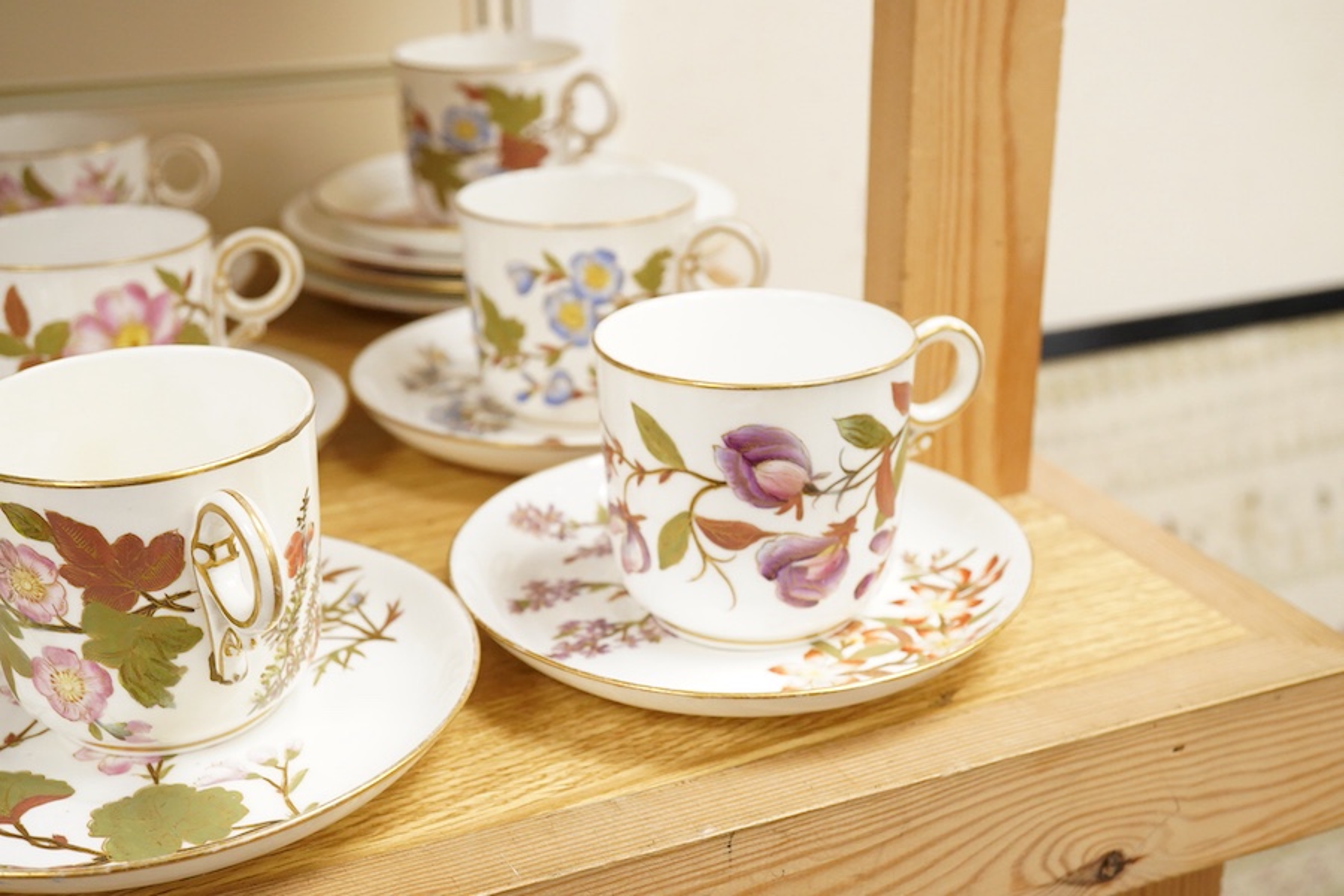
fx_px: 1680
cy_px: 448
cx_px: 672
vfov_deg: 29.9
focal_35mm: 45
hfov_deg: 43.6
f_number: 9
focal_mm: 30
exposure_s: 1/160
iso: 2500
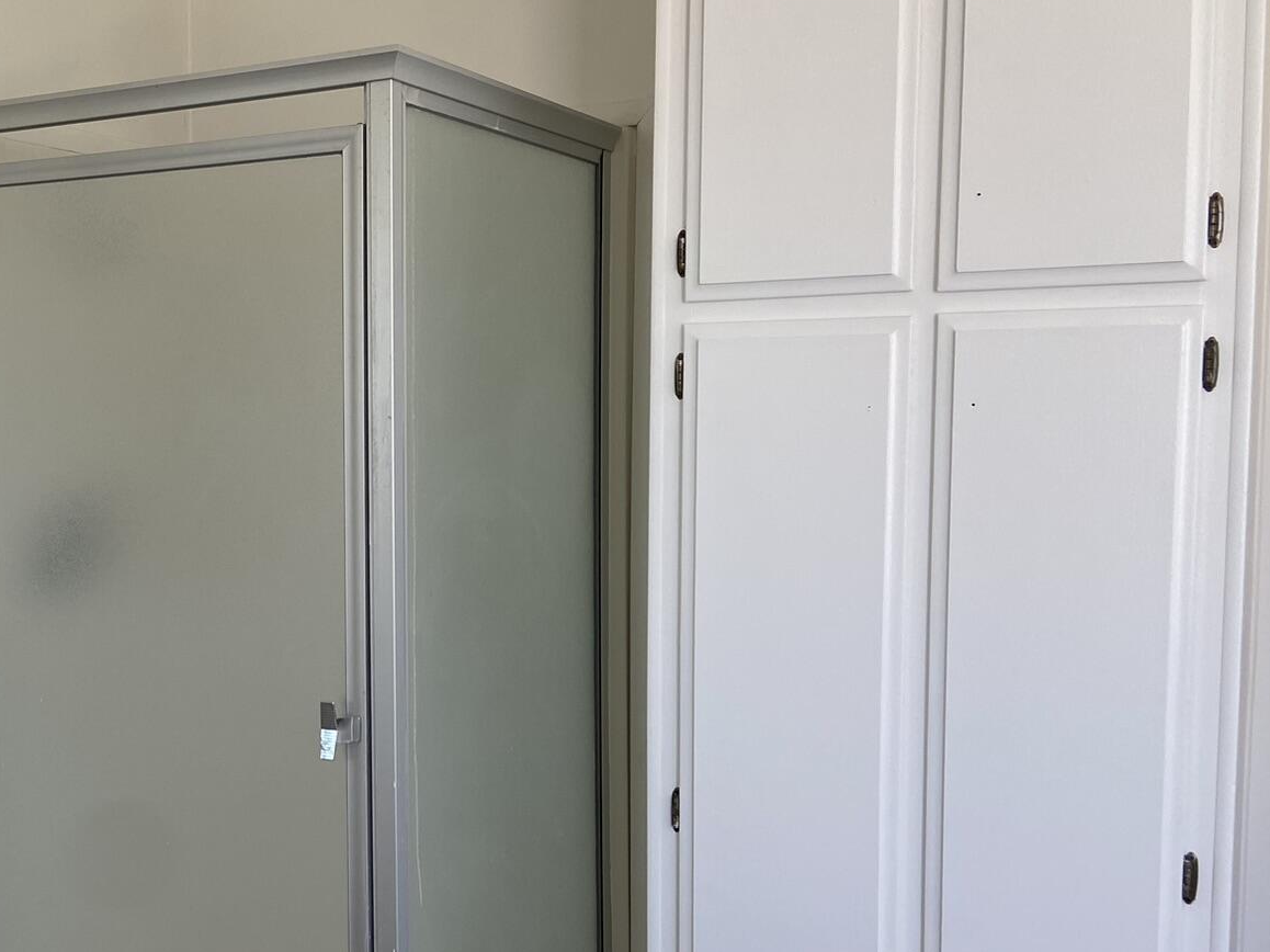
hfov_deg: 39.1
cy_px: 526
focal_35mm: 46
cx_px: 199
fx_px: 1687
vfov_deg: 31.5
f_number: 1.8
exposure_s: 1/122
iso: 50
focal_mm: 4.25
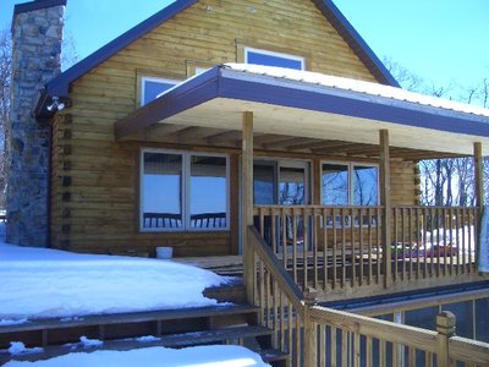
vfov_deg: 40.7
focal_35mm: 35
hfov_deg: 52.6
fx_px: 494
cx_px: 244
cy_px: 184
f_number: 4.3
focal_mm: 5.8
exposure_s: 1/320
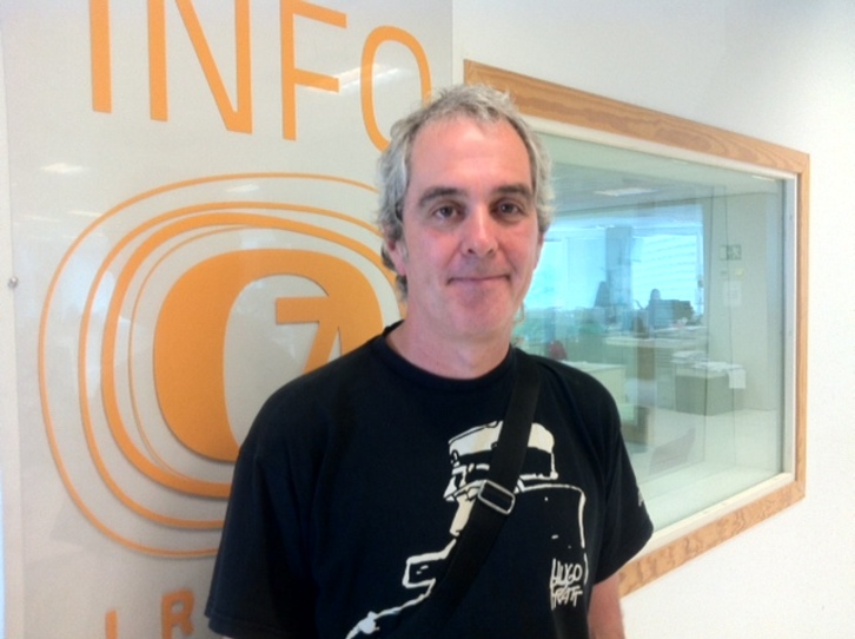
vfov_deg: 40.6
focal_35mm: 35
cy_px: 320
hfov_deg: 52.7
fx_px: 863
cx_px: 428
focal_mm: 3.85
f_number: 2.8
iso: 80
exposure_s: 1/17
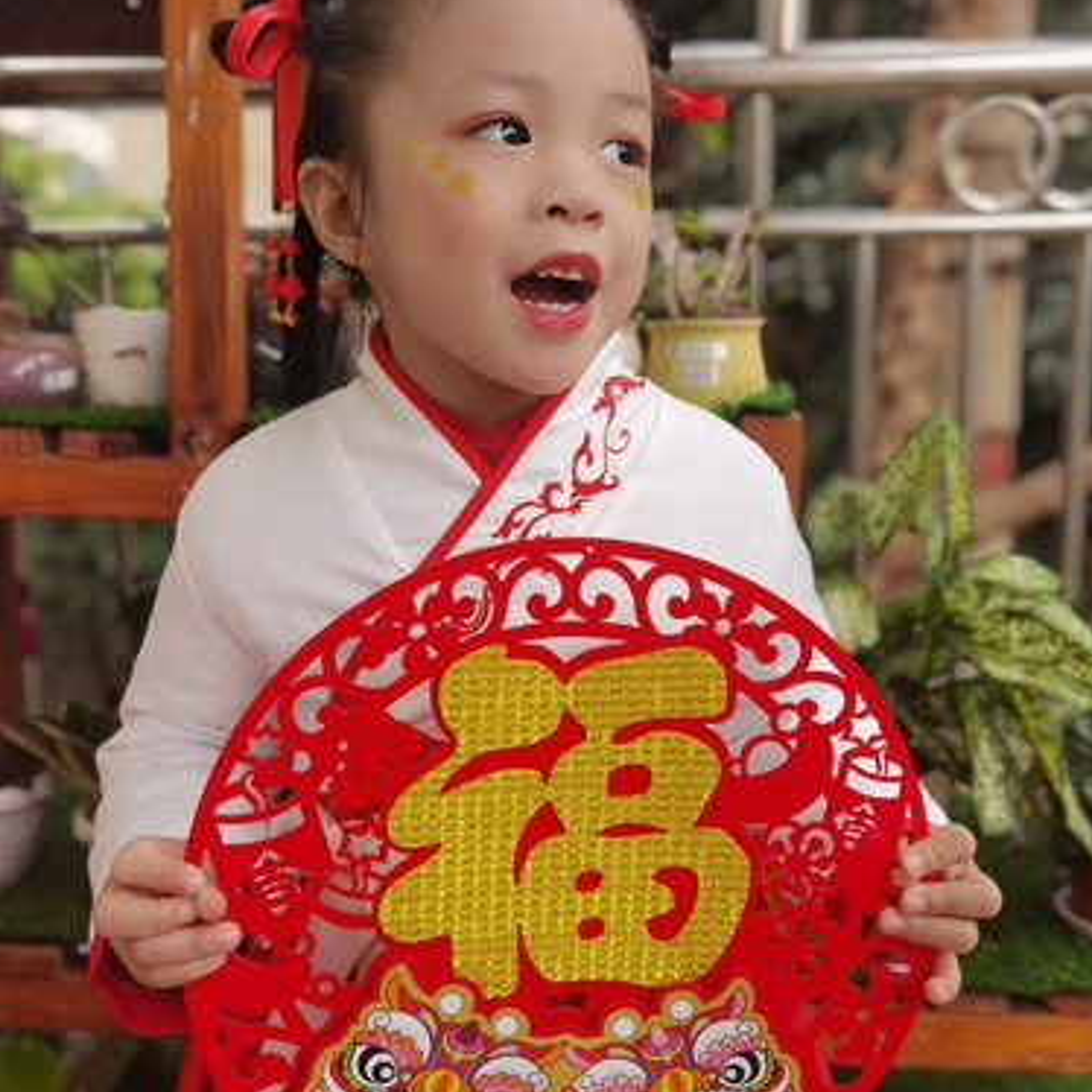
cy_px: 521
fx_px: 1213
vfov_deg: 48.4
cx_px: 534
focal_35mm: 34
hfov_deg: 48.4
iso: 50
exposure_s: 1/111
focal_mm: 6.71
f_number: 1.9
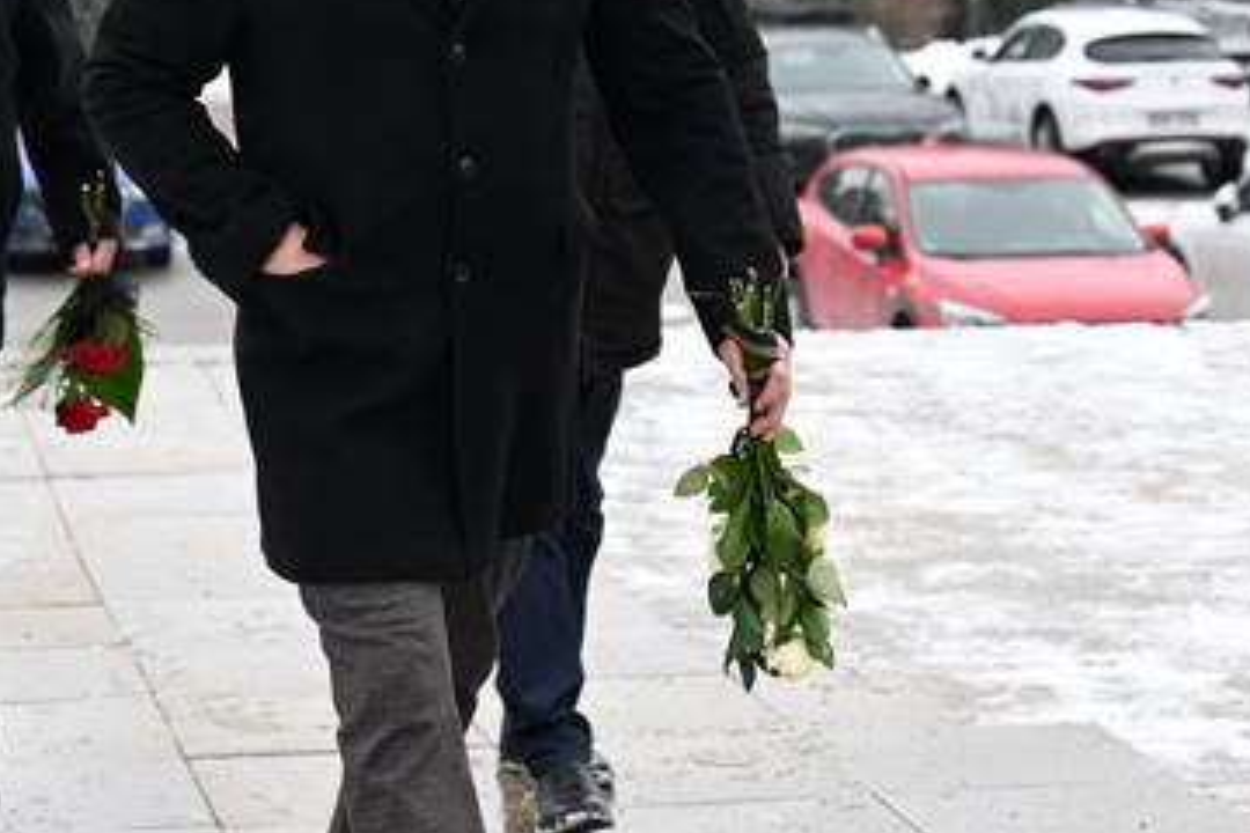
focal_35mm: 134
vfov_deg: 10.2
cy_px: 246
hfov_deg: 15.3
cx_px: 385
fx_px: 4652
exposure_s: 1/400
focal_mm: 70
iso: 2000
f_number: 5
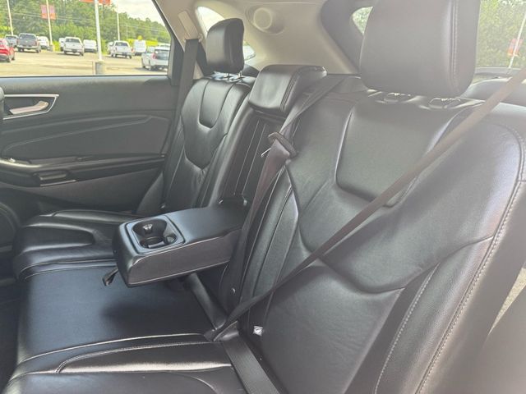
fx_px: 365
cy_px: 197
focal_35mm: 24
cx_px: 263
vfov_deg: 56.8
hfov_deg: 71.6
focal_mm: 6.76
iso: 200
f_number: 1.78
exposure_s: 1/121
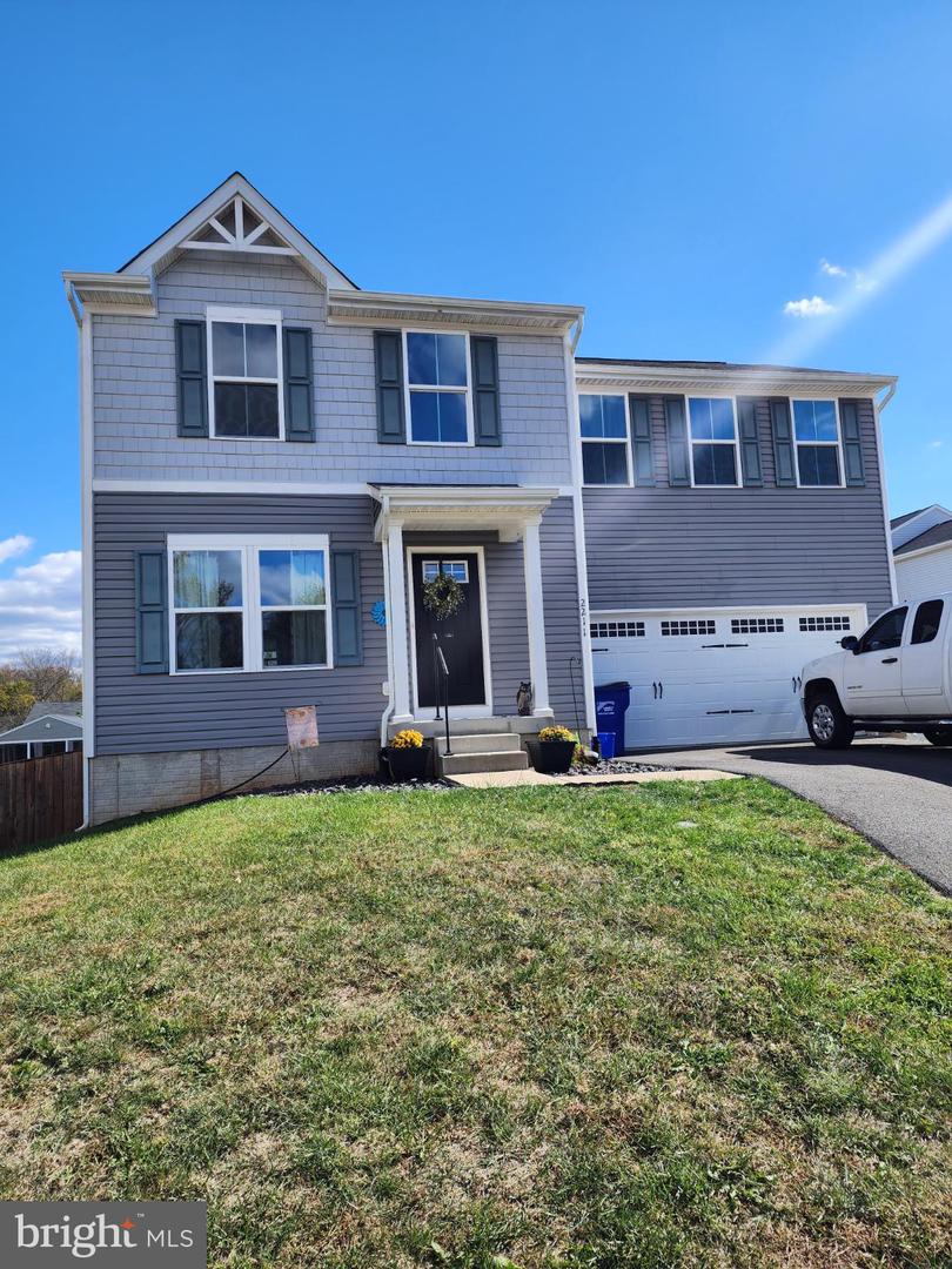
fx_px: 843
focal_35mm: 23
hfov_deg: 58.9
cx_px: 476
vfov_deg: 73.9
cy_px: 634
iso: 12
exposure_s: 1/724
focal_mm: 6.4
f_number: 1.8
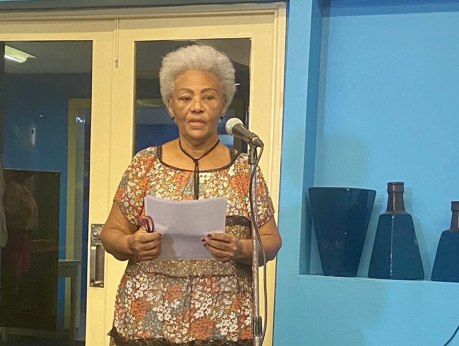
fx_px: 345
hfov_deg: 67.2
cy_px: 173
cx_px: 230
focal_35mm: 26
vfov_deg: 53.2
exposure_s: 1/60
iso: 250
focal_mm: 4.25
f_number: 1.8
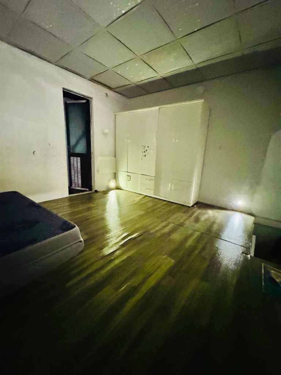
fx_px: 152
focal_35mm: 14
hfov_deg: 85.7
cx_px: 140
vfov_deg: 102.1
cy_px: 188
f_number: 2.2
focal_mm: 2.22
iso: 2500
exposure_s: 1/30
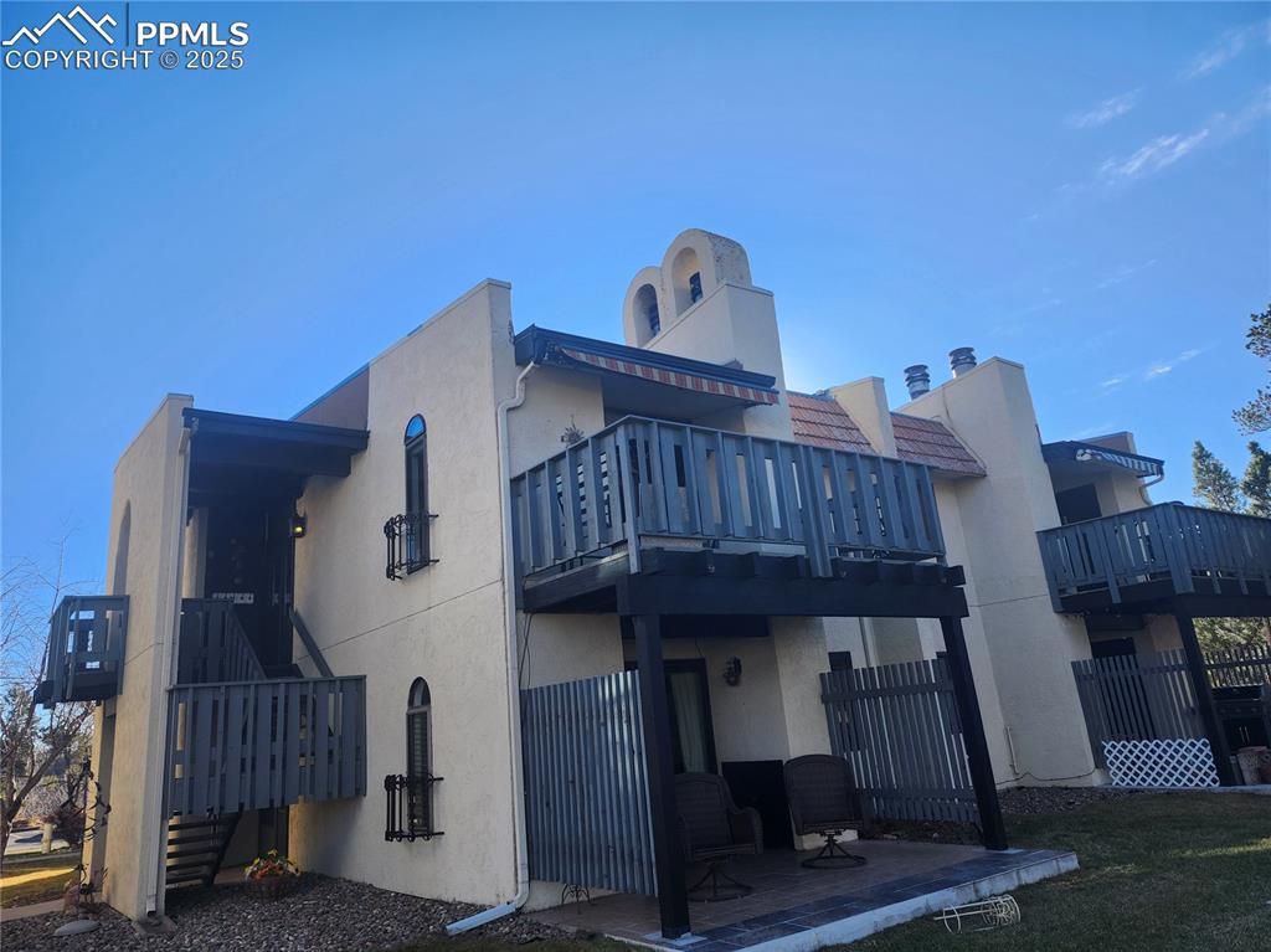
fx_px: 844
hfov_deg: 74.0
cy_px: 476
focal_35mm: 23
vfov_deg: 58.8
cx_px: 636
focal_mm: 5.54
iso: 25
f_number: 1.8
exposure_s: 1/634
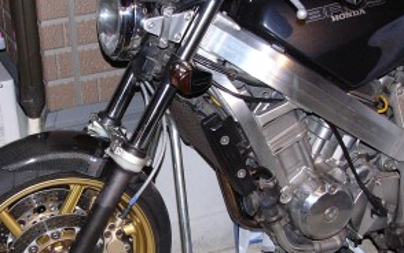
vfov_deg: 18.3
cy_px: 168
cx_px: 115
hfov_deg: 28.7
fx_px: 782
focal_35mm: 71
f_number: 2.8
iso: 200
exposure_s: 1/60
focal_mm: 6.8
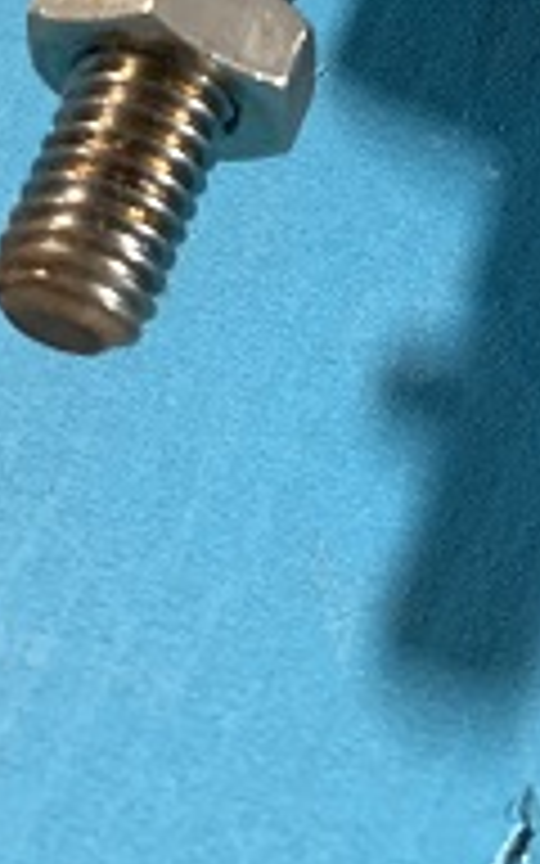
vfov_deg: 15.5
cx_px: 740
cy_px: -682
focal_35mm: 116
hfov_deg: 11.0
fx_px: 2731
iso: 400
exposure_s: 1/53
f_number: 1.8
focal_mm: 4.25
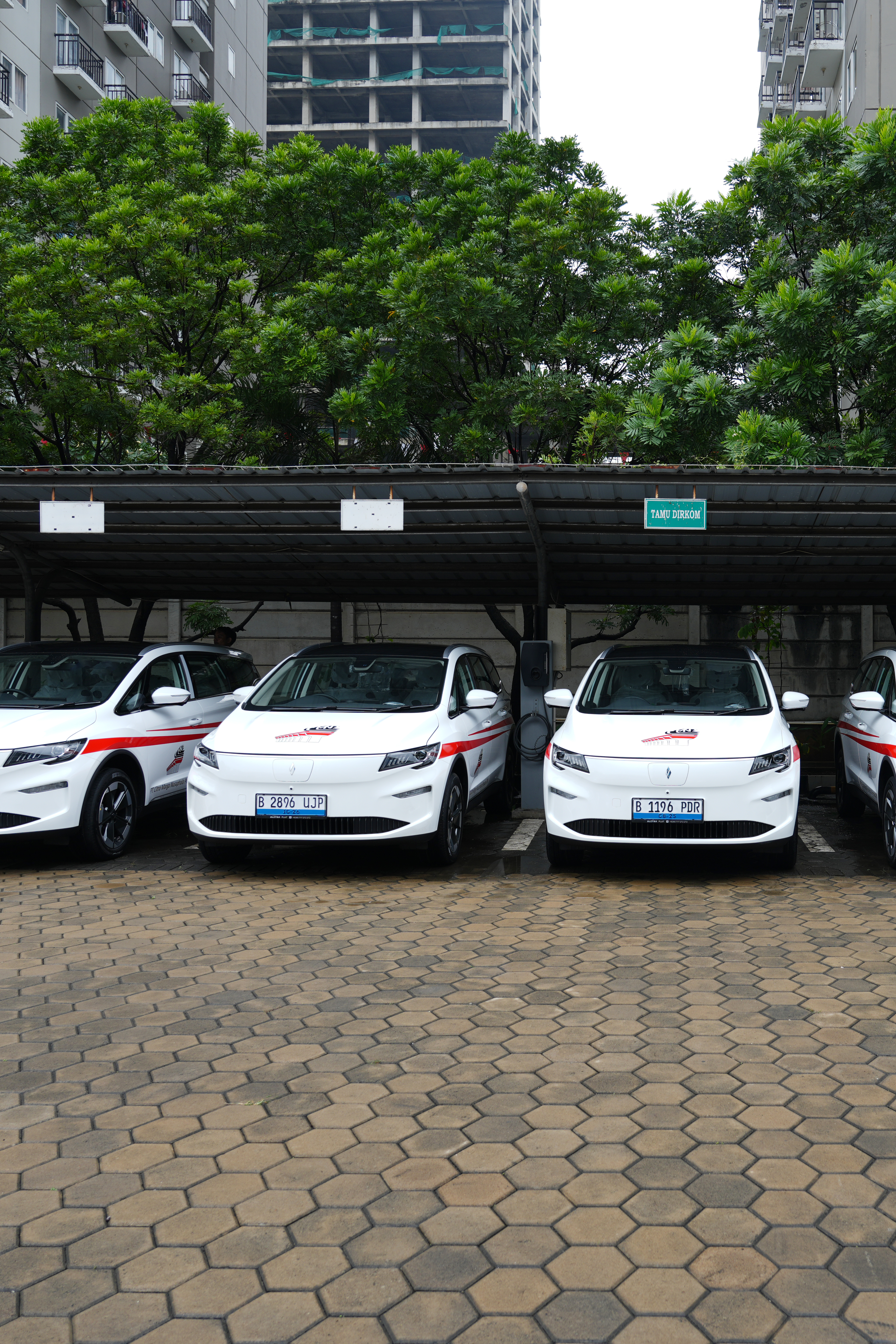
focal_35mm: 31
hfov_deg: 41.1
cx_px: 676
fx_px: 1157
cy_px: 655
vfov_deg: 60.3
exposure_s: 1/200
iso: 50
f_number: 4
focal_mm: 20
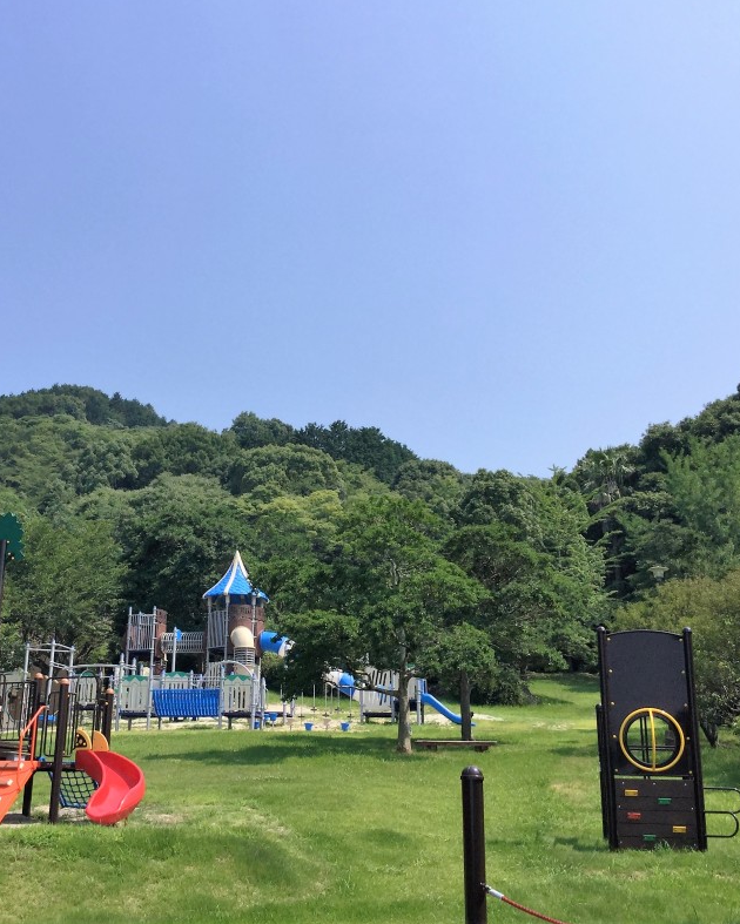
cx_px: 266
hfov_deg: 36.2
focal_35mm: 41
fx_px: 1122
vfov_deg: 44.8
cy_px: 457
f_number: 2.4
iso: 25
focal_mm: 3.3
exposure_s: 1/1314
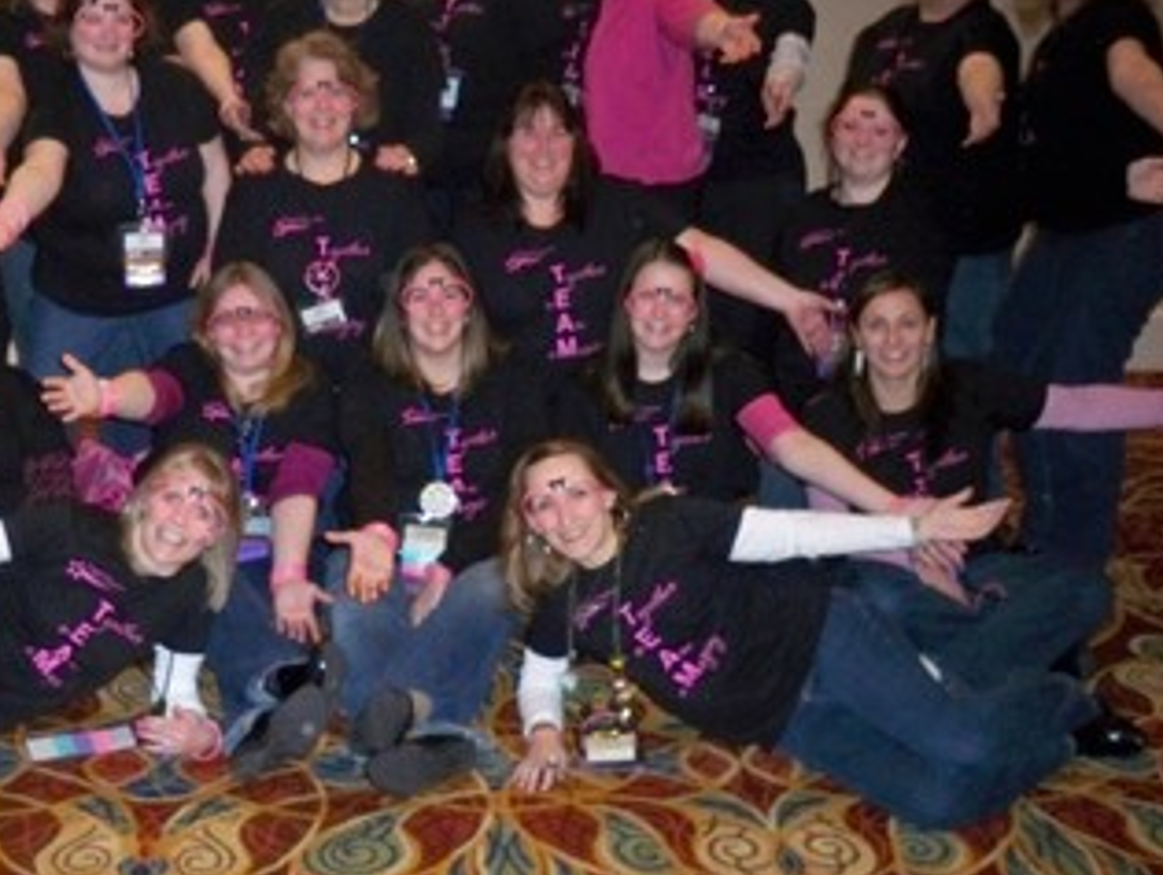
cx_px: 362
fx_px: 1682
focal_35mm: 50
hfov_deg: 37.6
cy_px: 292
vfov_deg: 29.0
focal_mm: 6.3
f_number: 3.1
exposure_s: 1/60
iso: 400
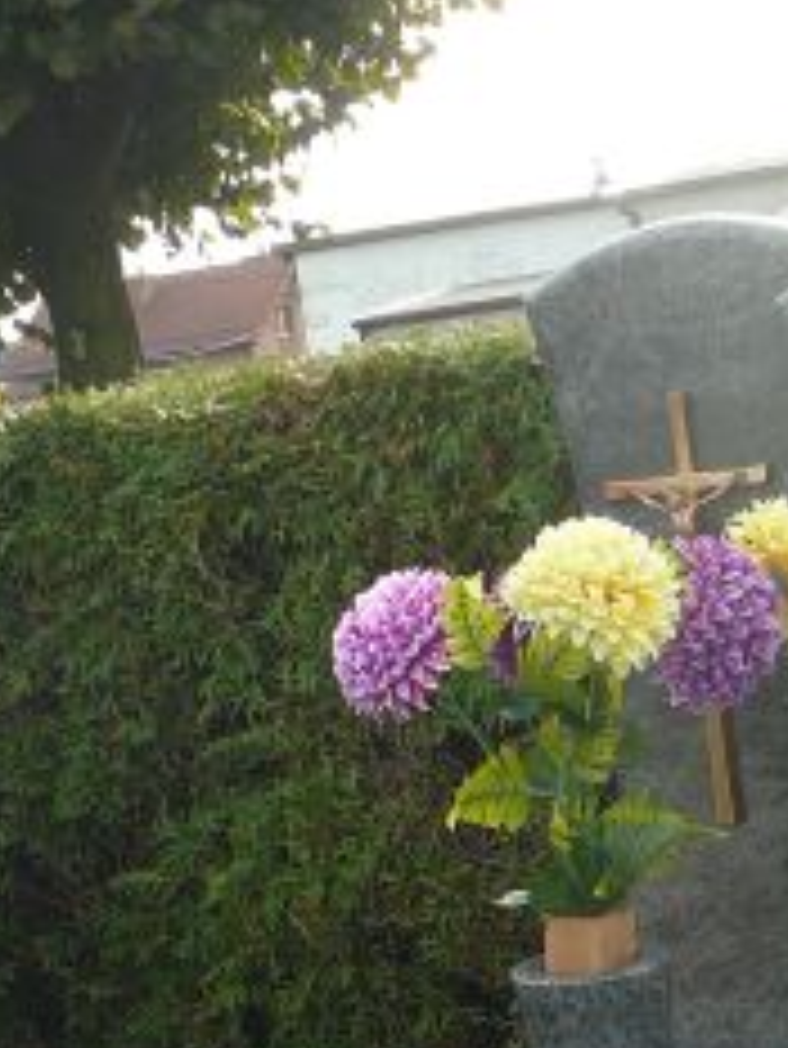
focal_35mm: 96
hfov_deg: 15.3
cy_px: 1399
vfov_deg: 18.8
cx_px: 626
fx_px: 2911
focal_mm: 5.2
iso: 80
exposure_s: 1/250
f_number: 2.8
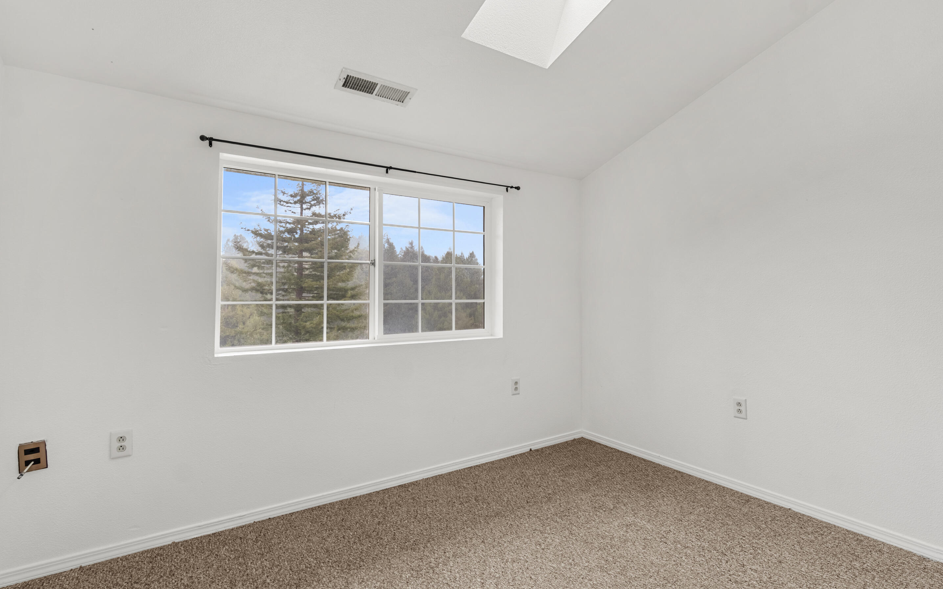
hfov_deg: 97.8
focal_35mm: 16
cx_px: 480
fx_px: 411
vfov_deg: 71.2
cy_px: 310
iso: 100
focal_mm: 10
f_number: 8
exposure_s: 1/500
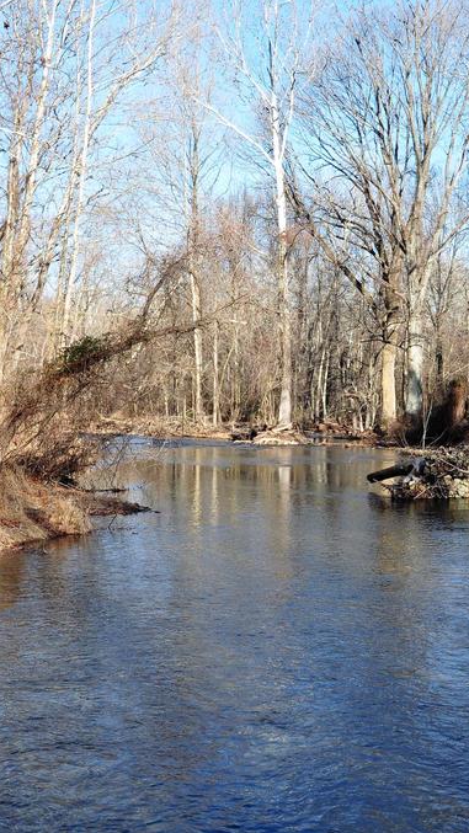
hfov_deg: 21.1
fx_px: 1260
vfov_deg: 36.6
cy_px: 416
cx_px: 275
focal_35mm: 57
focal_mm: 24
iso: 400
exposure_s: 1/200
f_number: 10
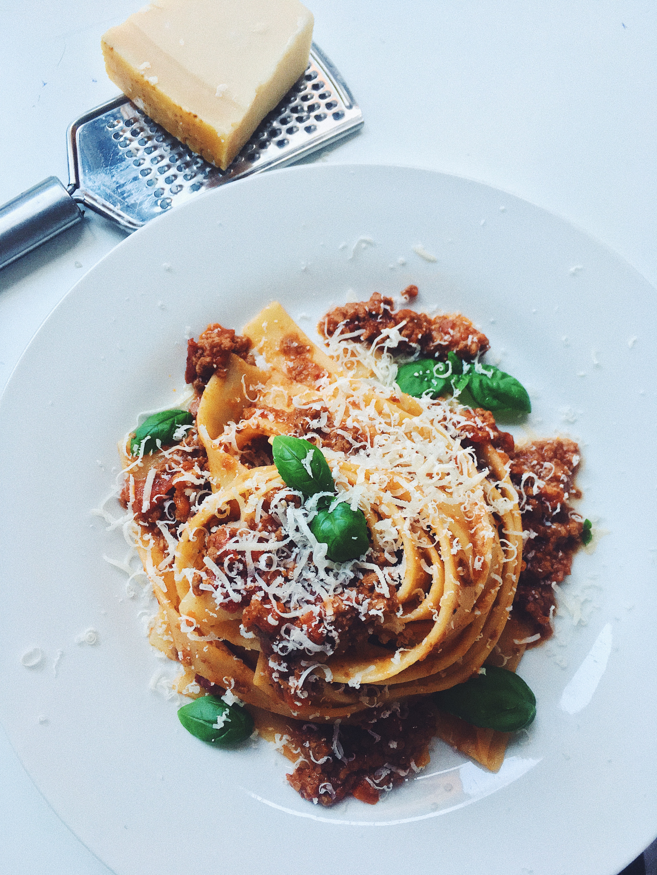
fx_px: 734
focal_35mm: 29
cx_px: 328
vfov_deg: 61.7
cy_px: 438
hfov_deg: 48.2
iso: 80
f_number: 2.2
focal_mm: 4.15
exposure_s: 1/33
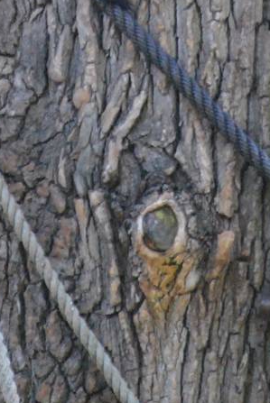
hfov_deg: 1.3
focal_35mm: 1074
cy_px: -234
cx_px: 53
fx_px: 12054
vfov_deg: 1.9
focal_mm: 200
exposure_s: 1/200
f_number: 5.6
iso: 1600
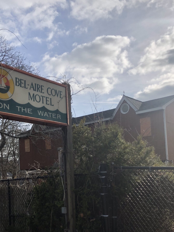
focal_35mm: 40
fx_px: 268
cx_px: 77
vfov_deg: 46.1
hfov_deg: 35.9
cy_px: 155
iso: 20
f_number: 1.8
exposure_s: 1/2703
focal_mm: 3.99
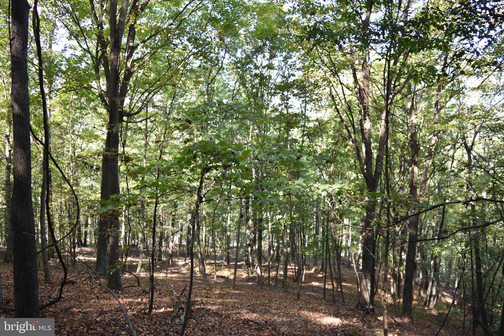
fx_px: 378
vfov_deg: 47.9
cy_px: 168
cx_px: 252
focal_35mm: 27
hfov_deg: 67.4
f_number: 3.5
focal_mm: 18
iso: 125
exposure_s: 1/40
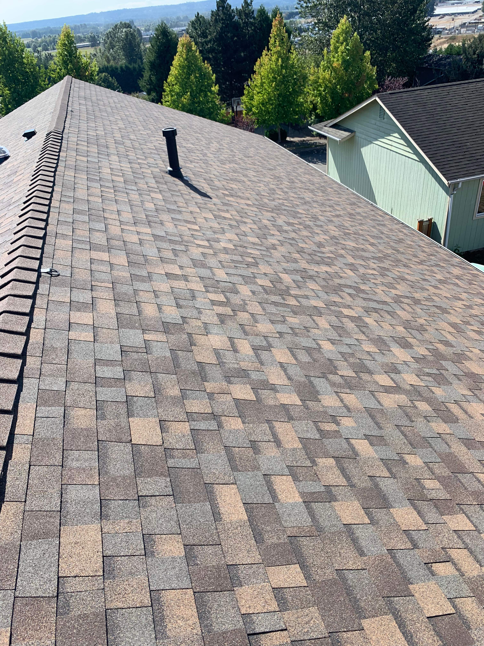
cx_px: 242
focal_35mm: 26
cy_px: 323
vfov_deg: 67.3
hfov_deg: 53.1
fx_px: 485
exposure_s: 1/1190
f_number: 1.8
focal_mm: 4.25
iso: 25
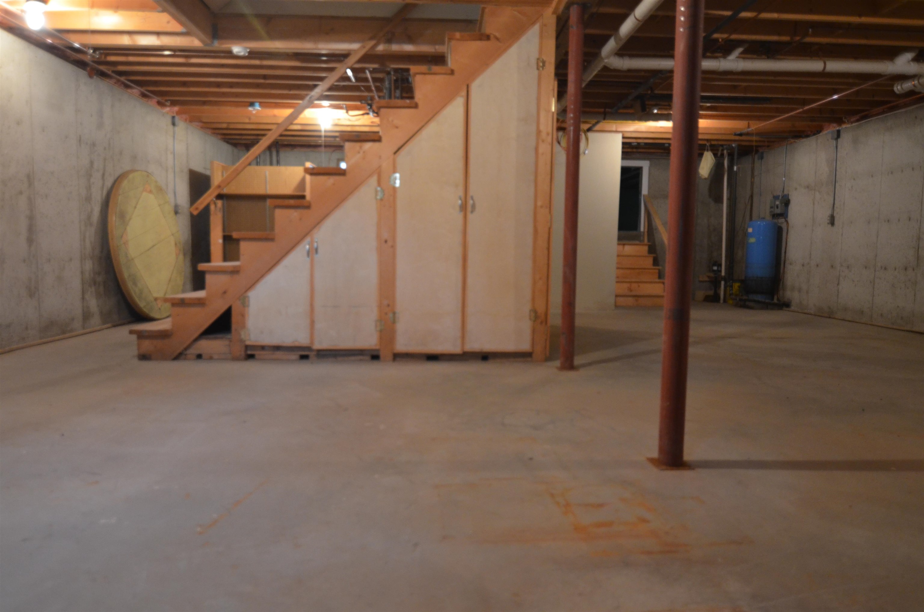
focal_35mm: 24
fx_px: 615
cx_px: 462
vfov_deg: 52.9
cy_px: 306
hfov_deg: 73.9
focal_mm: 16
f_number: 2.8
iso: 1400
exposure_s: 1/30
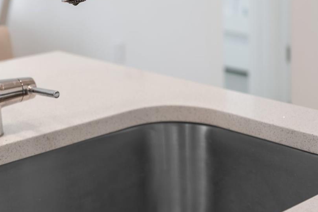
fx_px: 662
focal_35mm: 75
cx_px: 41
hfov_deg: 26.2
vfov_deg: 17.9
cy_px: 22
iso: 32
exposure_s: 1/10
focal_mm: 38
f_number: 2.8
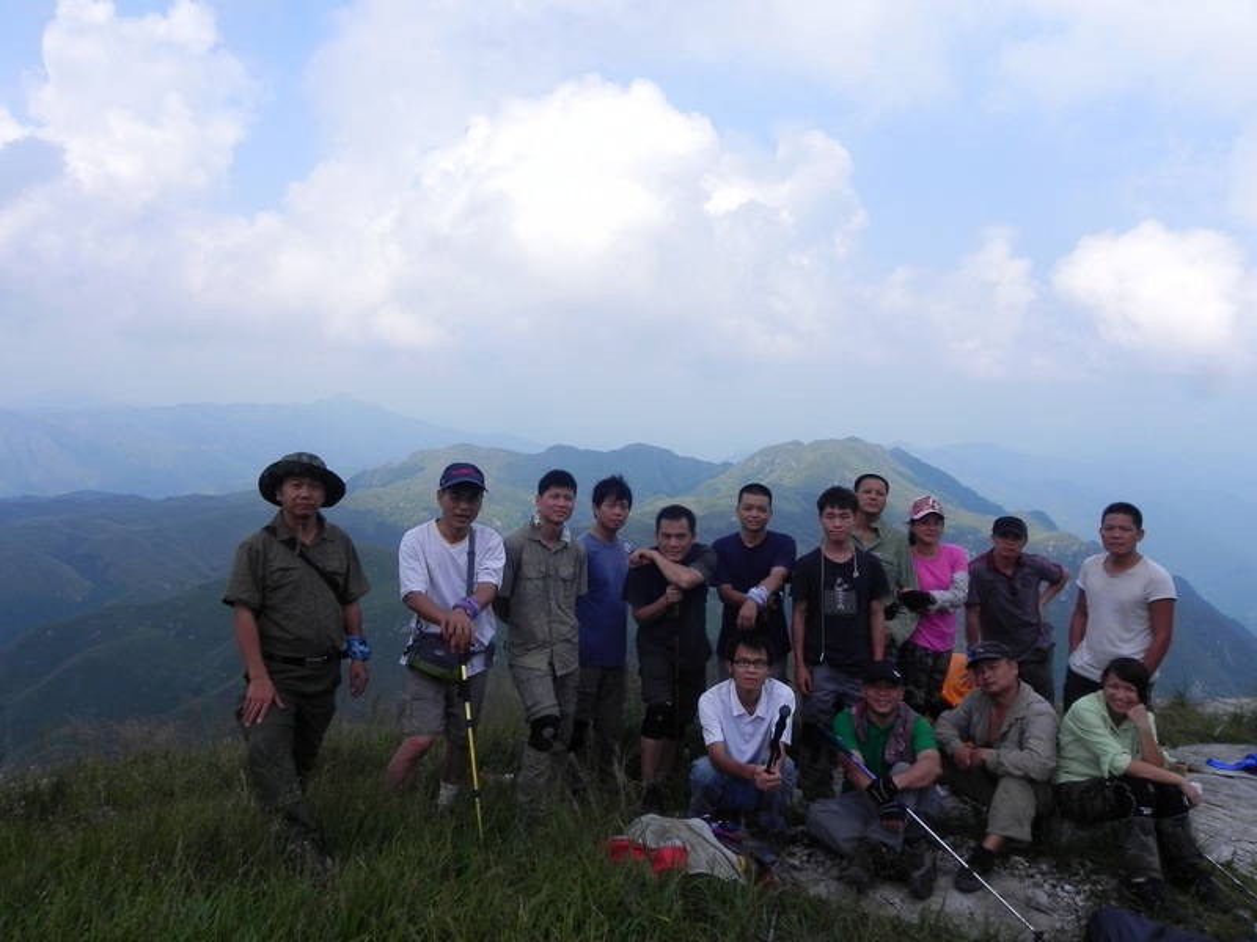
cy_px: 471
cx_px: 628
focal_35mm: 26
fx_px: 944
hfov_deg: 67.3
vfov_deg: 53.1
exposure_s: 1/433
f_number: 7.1
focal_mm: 4.6
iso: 160
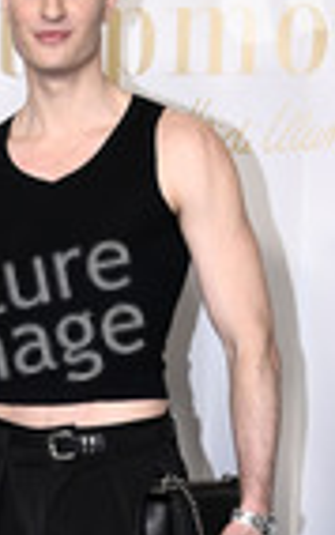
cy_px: 520
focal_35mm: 126
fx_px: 1837
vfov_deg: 16.3
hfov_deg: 10.4
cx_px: 60
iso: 1000
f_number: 5.6
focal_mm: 44
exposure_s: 1/250
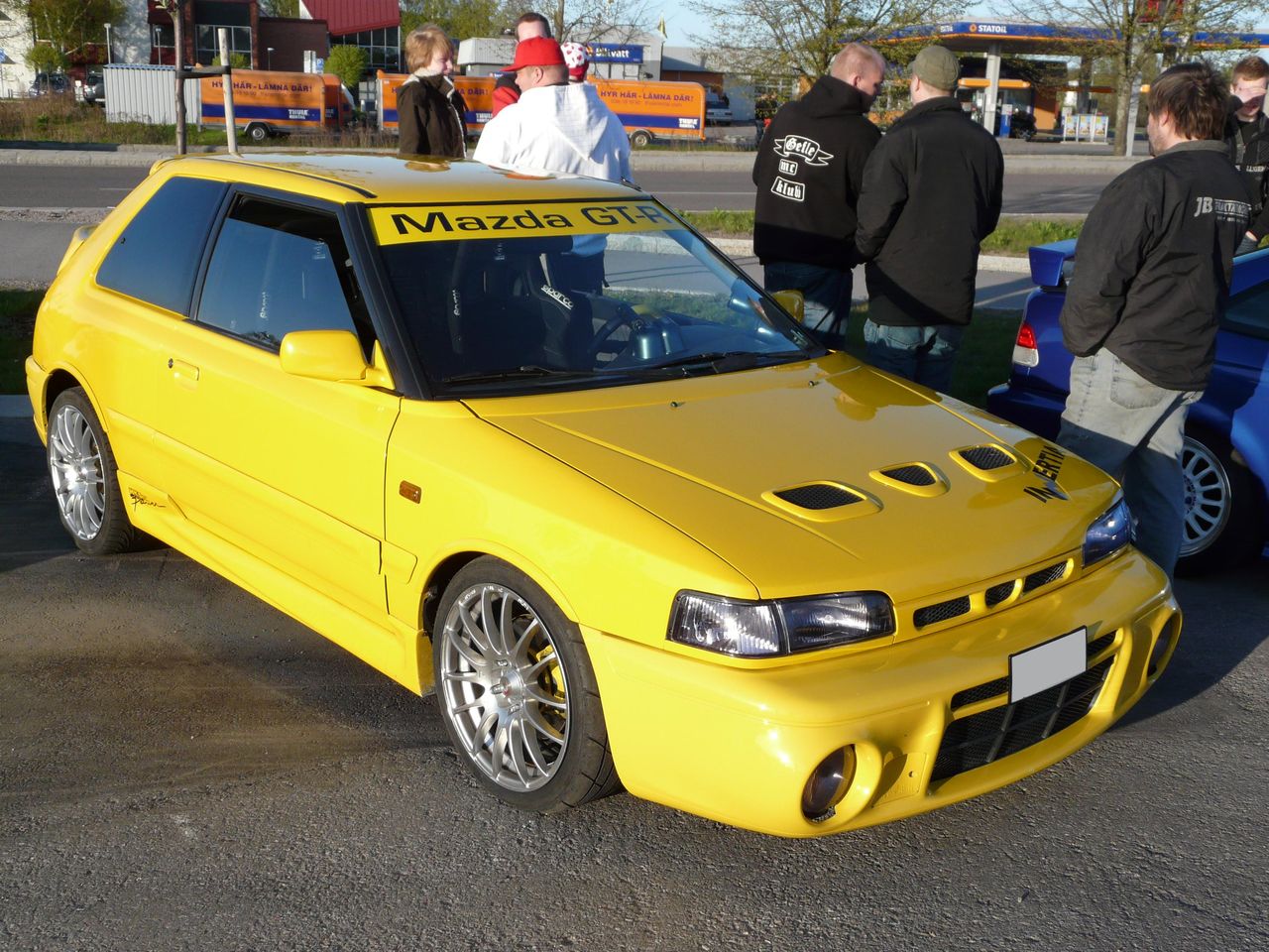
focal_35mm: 39
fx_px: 1430
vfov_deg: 36.8
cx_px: 634
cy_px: 476
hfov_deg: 47.9
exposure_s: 1/800
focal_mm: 6.4
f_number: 3.2
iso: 100
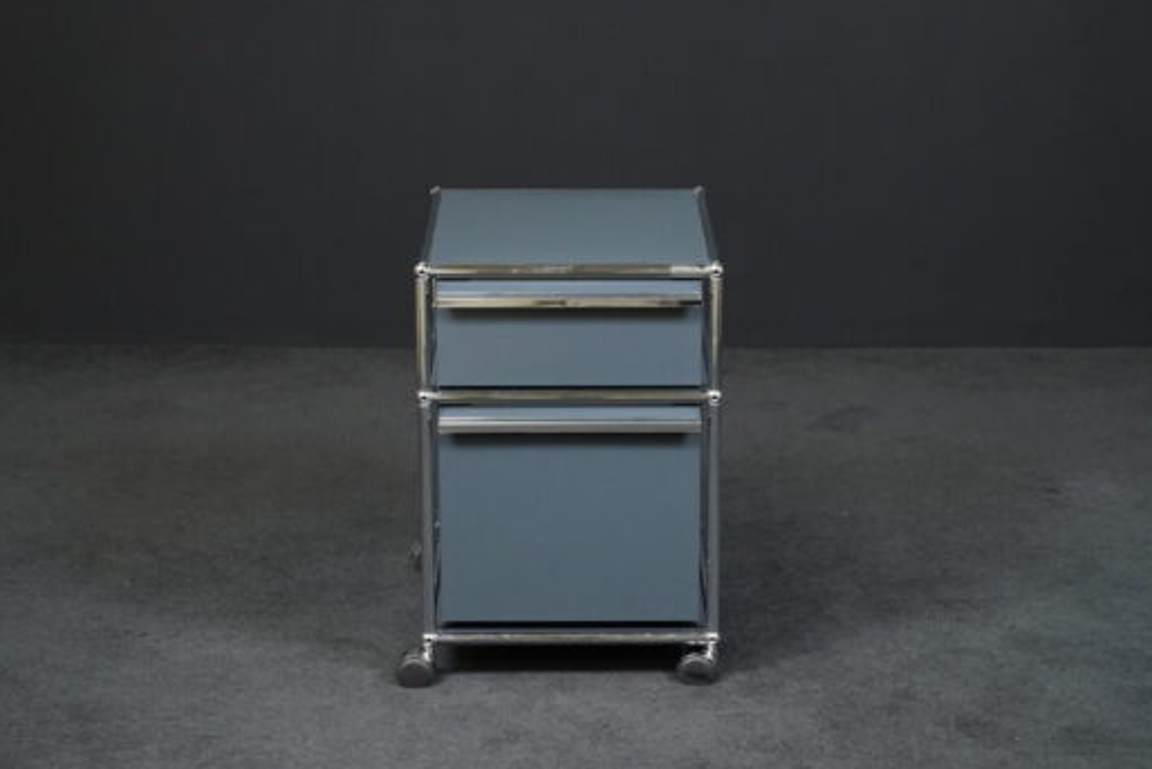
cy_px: 417
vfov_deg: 15.0
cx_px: 558
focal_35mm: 91
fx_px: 2913
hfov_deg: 22.4
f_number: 7.1
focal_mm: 78
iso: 5000
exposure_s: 1/125
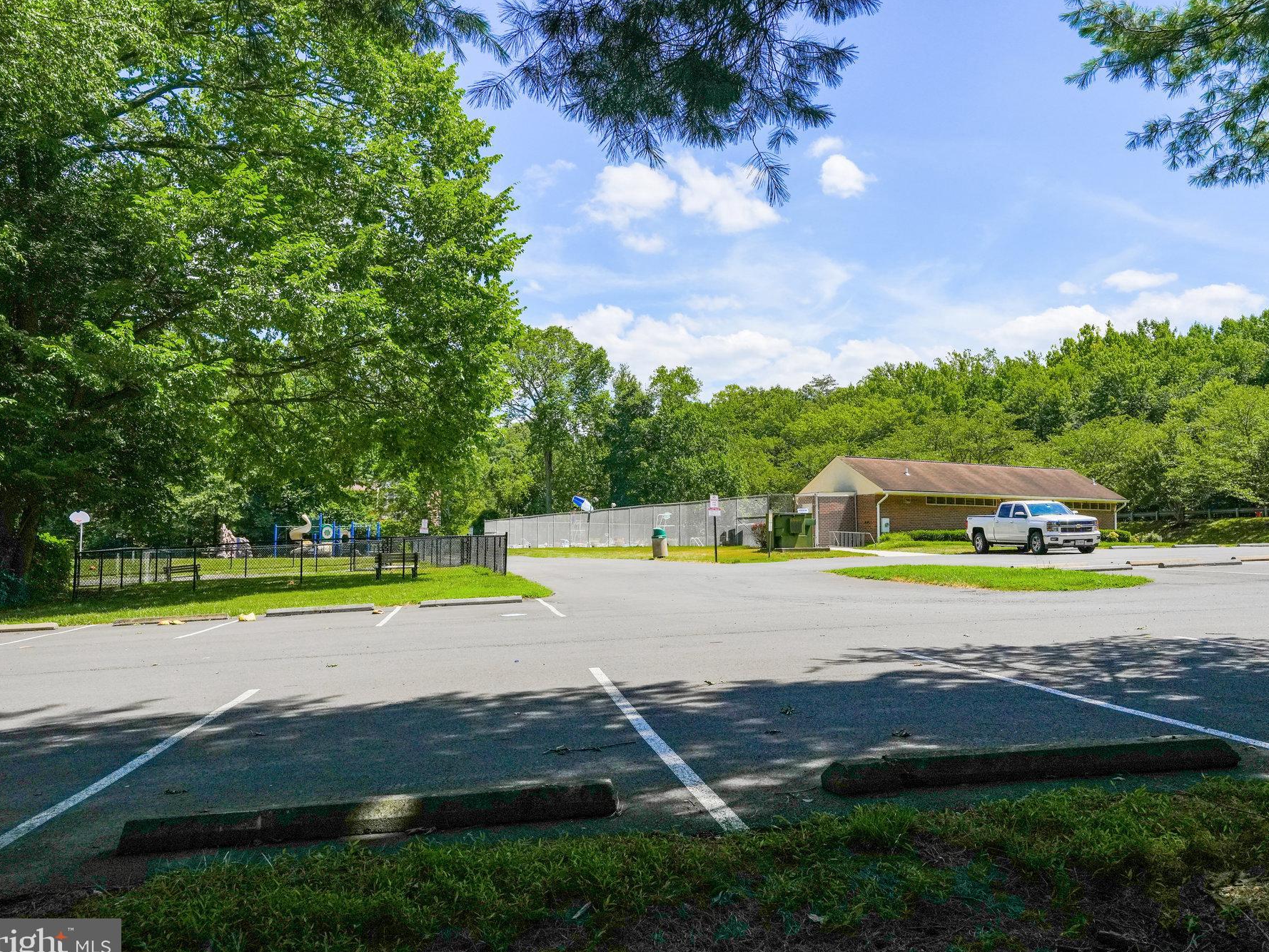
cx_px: 694
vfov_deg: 45.5
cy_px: 483
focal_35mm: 31
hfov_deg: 58.2
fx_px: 1137
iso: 1250
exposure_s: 1/4000
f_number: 8
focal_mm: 28
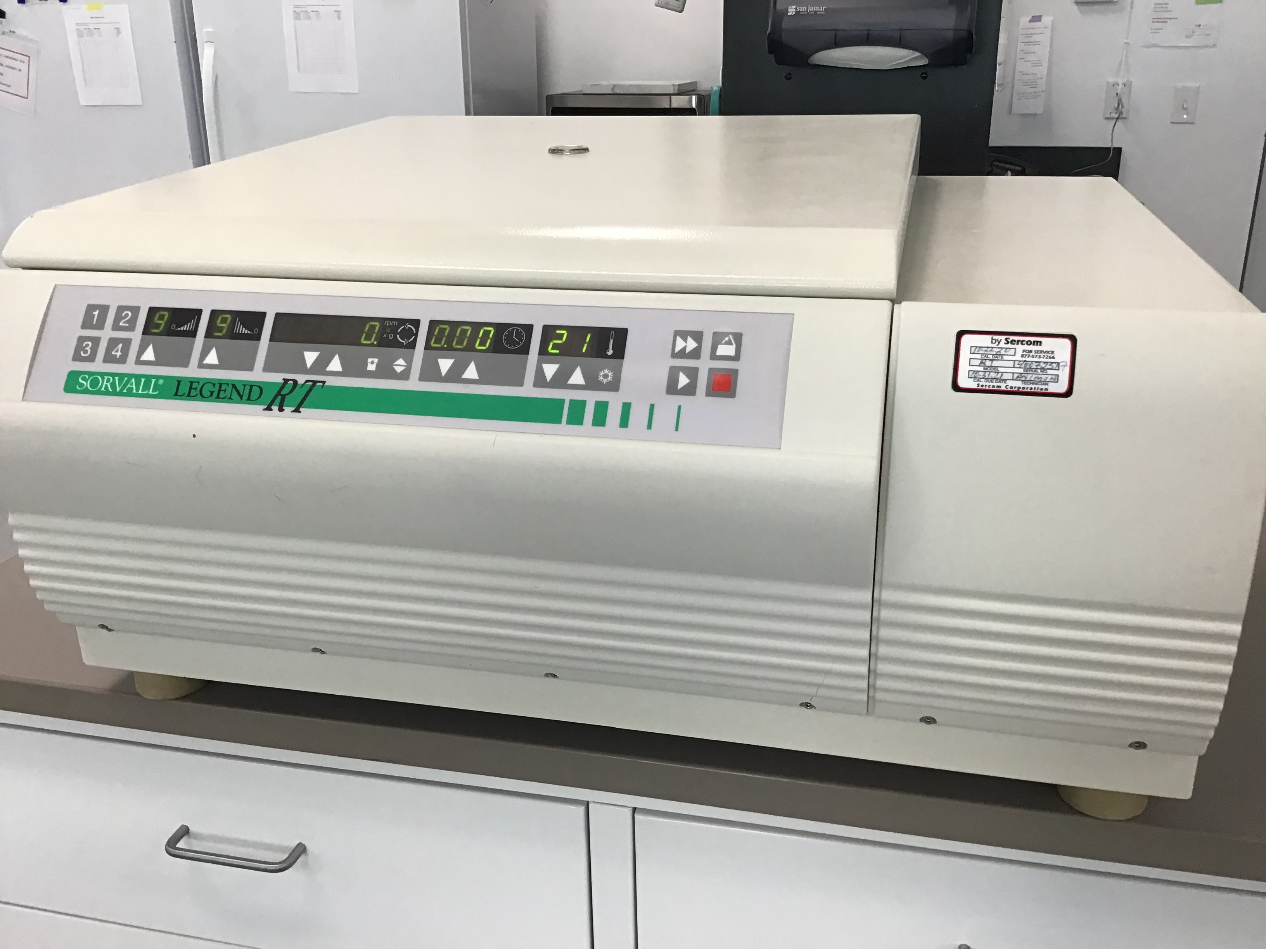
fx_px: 1134
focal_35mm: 31
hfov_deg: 58.4
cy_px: 474
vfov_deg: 45.4
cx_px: 633
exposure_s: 1/33
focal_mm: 3.3
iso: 40
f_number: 2.4
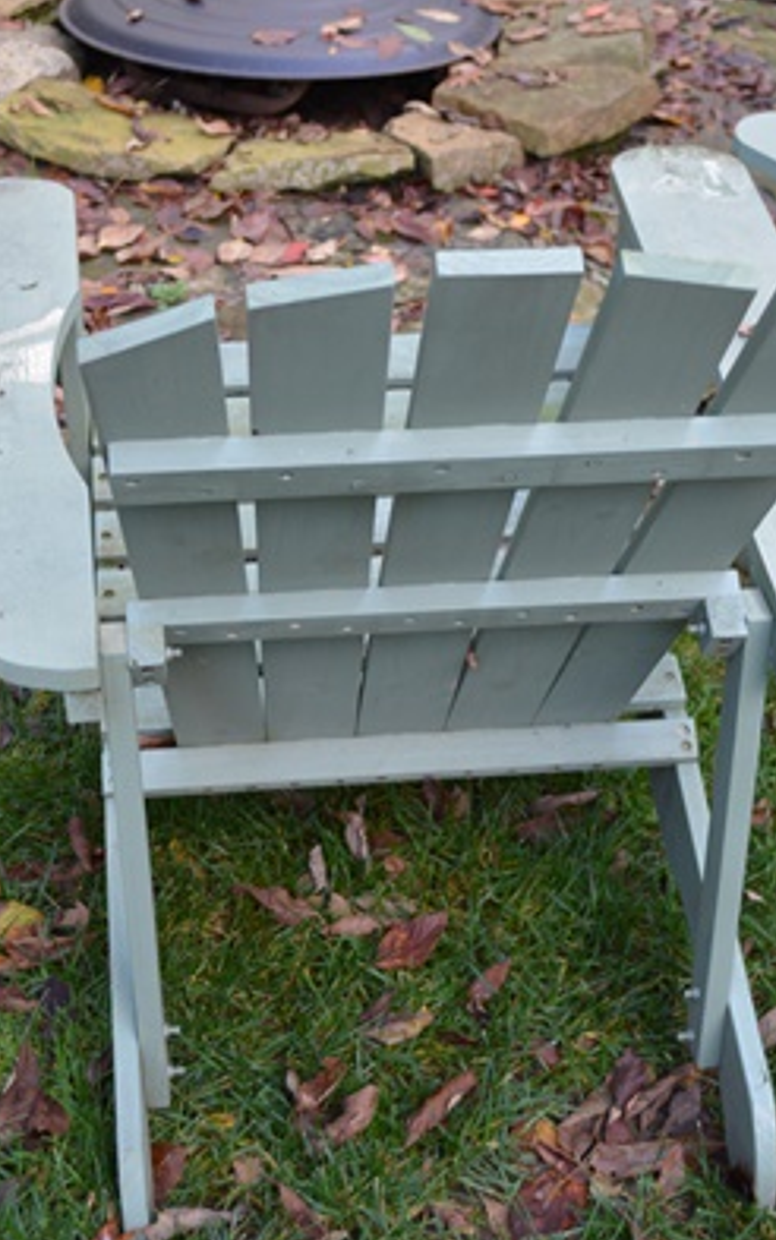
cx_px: 366
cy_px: 622
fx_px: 1893
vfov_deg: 36.3
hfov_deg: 23.2
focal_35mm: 56
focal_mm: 24
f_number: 4.2
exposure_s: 1/80
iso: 400
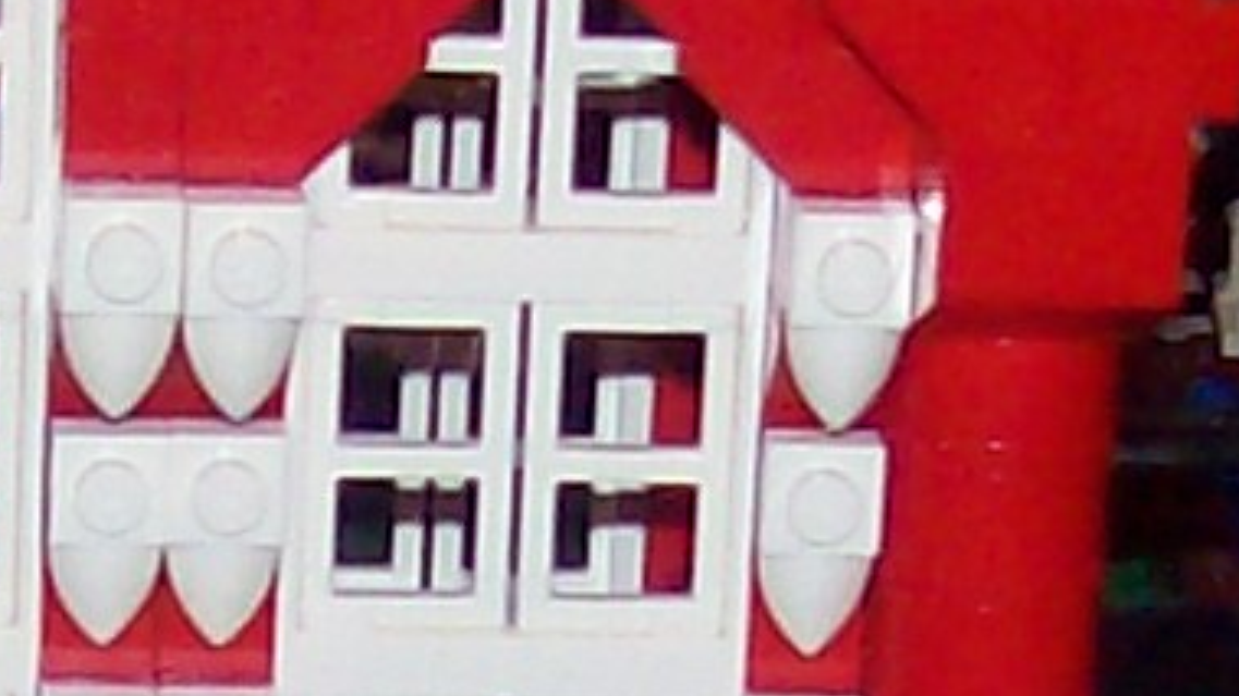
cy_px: 1323
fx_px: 9690
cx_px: -203
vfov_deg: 4.1
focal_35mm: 295
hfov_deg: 7.3
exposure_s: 1/64
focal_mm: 6
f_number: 2.7
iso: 80
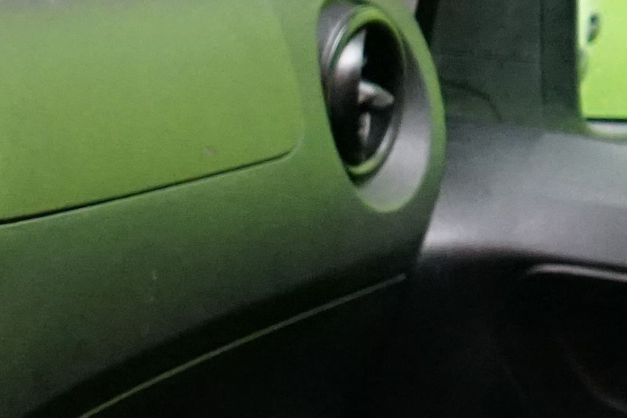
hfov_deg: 9.8
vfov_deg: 7.4
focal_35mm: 182
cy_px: 590
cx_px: -915
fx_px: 3169
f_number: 4
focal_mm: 31
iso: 5000
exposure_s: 1/160
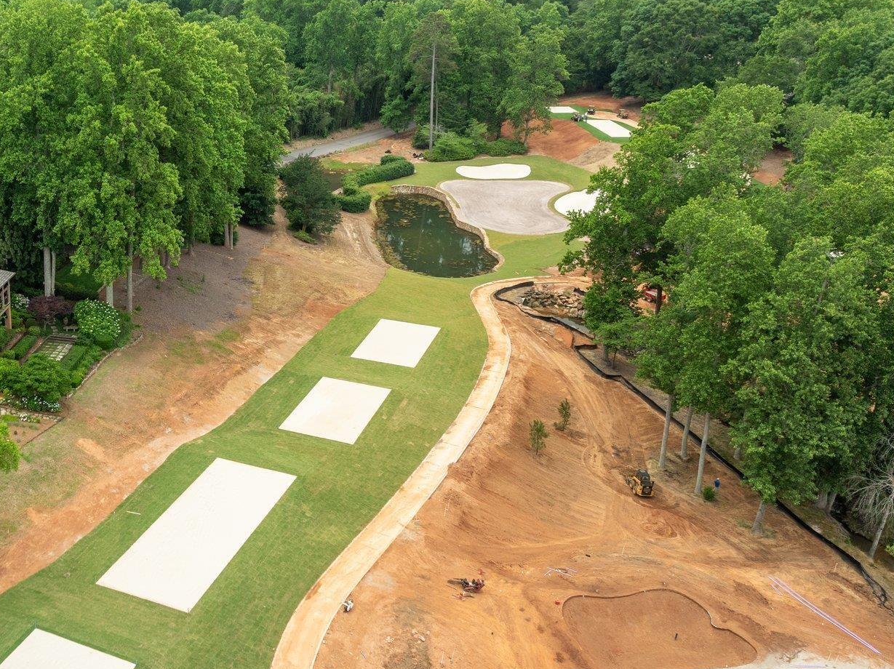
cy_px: 298
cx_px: 163
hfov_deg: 44.3
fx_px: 1032
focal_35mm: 40
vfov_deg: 35.9
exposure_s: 1/60
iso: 100
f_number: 4.5
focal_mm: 12.29
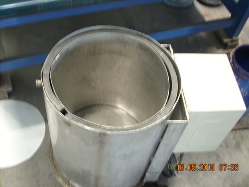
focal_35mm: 46
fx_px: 331
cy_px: 94
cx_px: 124
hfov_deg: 41.2
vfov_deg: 31.5
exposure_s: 1/4
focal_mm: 7.6
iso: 200
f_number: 3.1
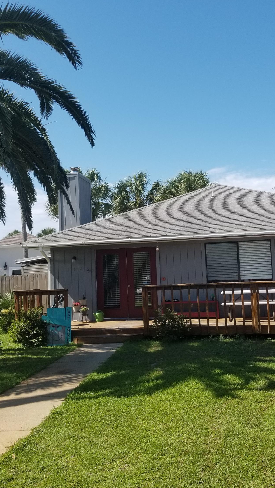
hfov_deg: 31.2
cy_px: 244
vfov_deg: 52.8
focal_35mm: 38
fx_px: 493
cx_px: 147
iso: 50
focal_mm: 4.3
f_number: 1.7
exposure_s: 1/2112
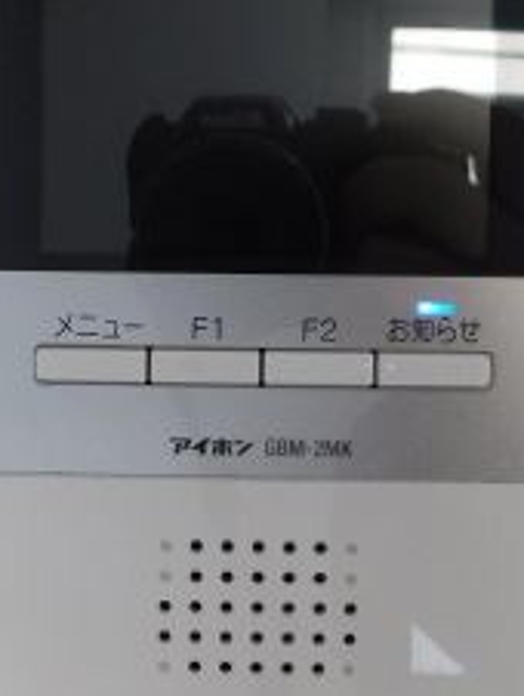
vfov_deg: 29.8
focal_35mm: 65
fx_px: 1309
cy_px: 317
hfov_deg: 22.6
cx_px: 185
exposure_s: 1/60
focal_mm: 4
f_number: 3
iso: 125
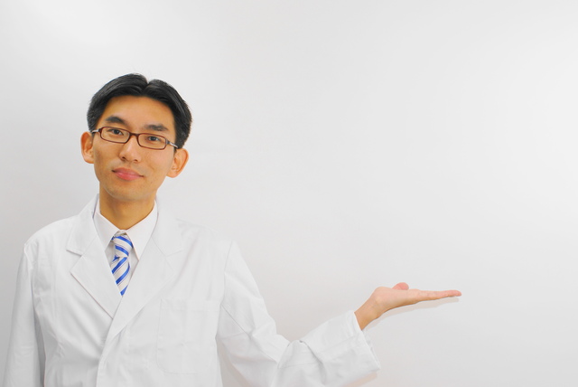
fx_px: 723
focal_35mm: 45
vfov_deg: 29.9
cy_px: 194
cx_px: 289
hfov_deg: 43.6
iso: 125
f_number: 5.6
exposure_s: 1/80
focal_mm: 30
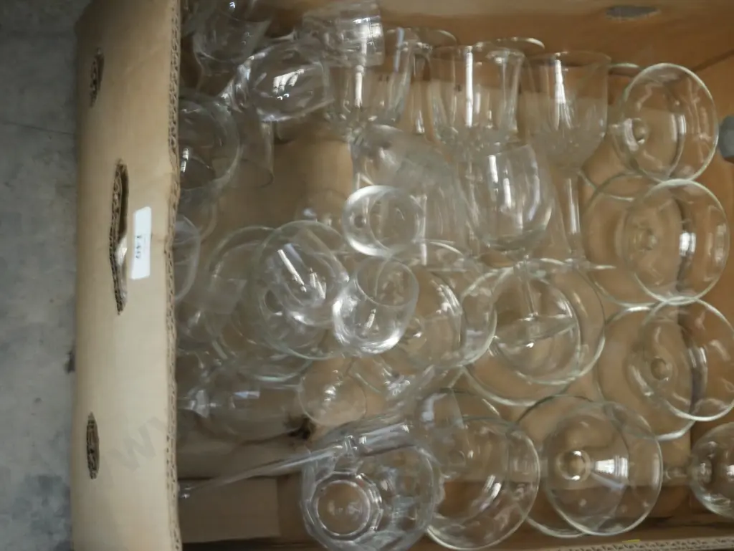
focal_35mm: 62
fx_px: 1315
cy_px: 276
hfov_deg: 31.2
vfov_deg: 23.7
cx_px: 367
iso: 3200
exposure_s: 1/13
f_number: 5.4
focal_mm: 31
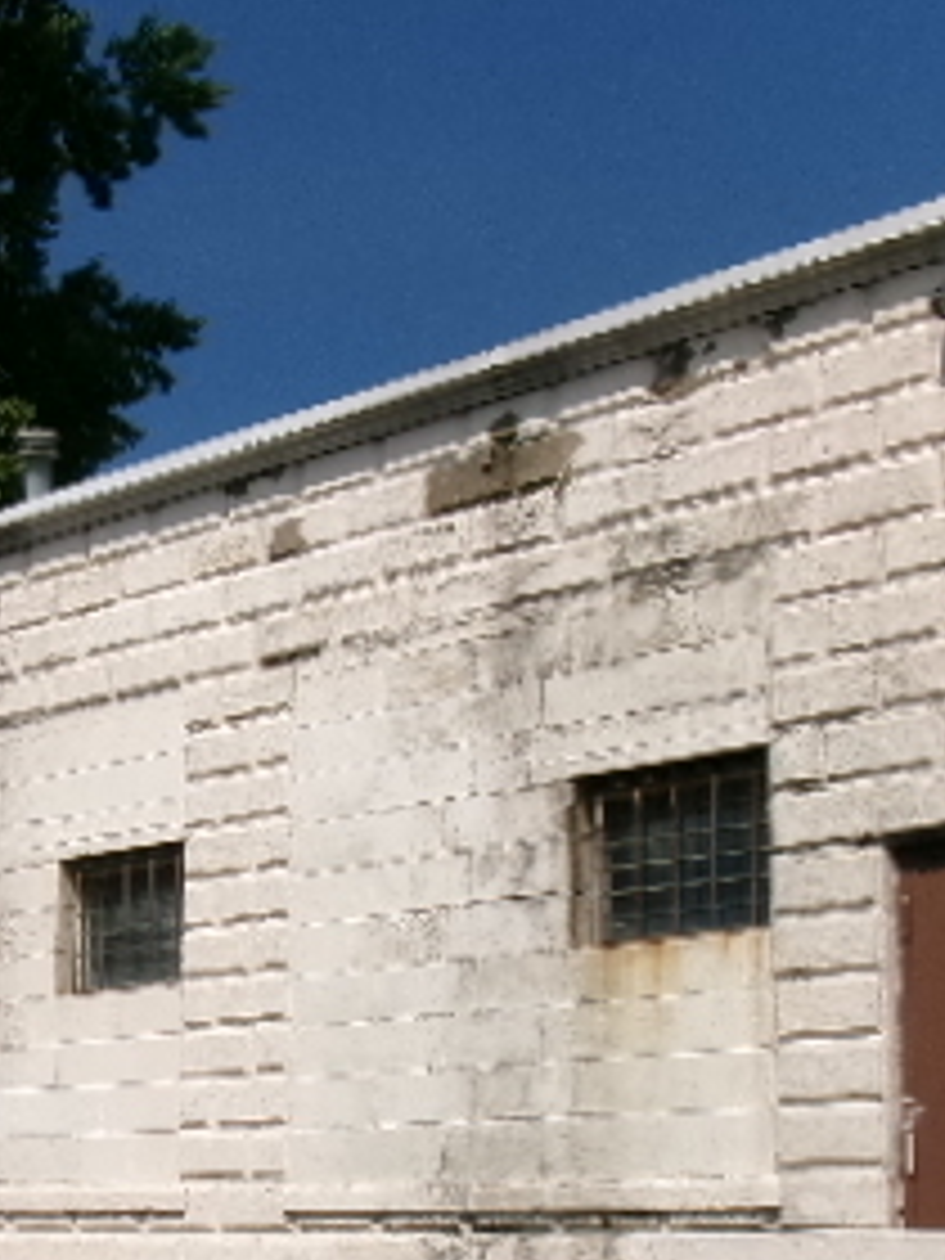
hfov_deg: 22.0
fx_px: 2330
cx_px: -14
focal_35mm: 64
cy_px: 1022
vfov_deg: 29.5
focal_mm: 5.1
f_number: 10.8
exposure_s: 1/320
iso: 100
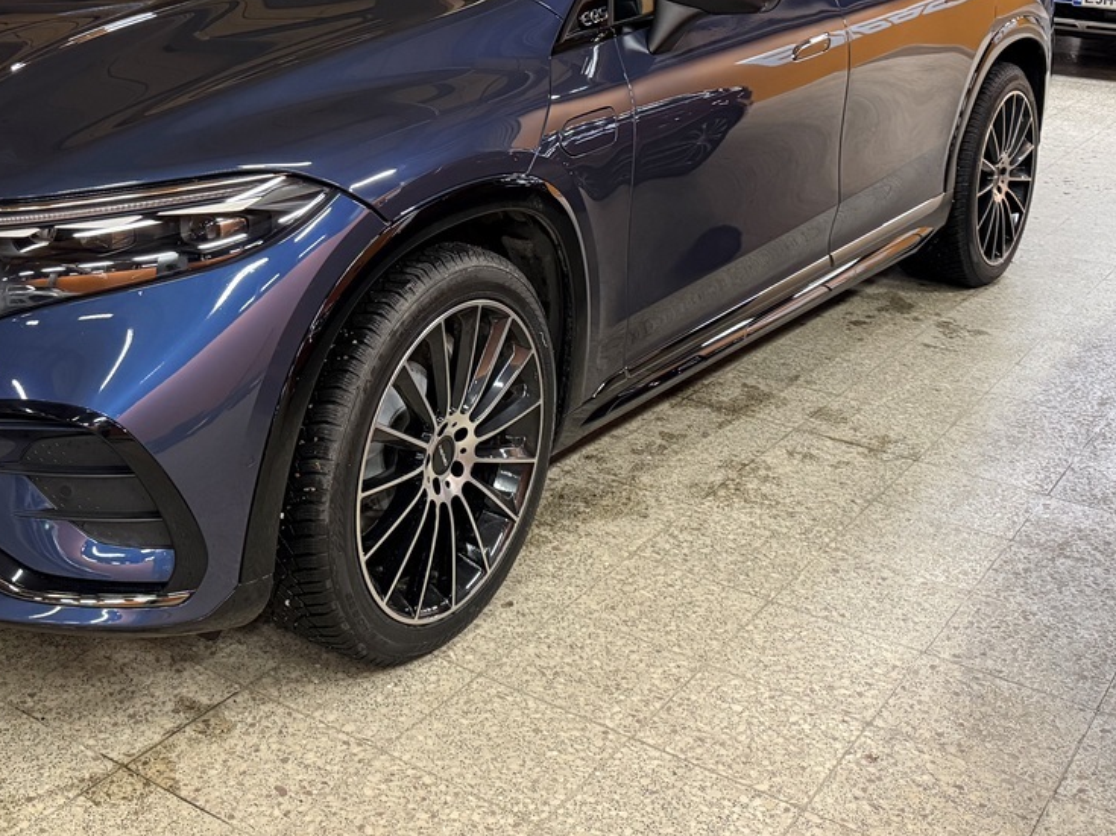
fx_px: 1515
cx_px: 345
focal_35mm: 47
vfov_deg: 29.8
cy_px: 109
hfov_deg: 39.8
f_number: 1.78
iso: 640
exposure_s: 1/50
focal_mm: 6.76
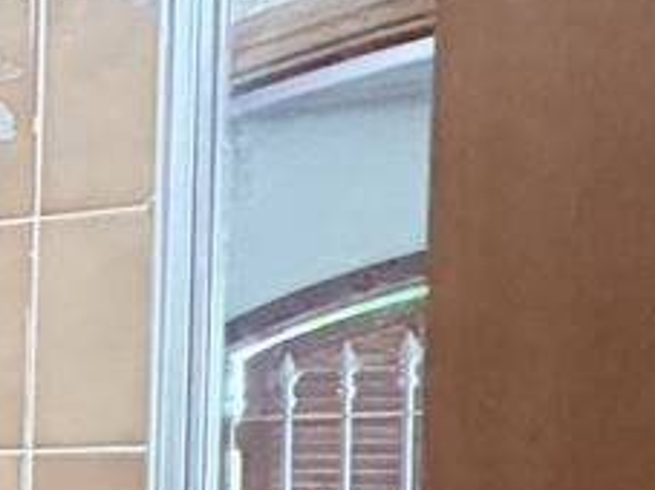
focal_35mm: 89
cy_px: 568
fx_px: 1683
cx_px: -1252
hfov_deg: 11.9
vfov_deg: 16.0
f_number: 2.2
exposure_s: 1/40
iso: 1000
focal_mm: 2.22
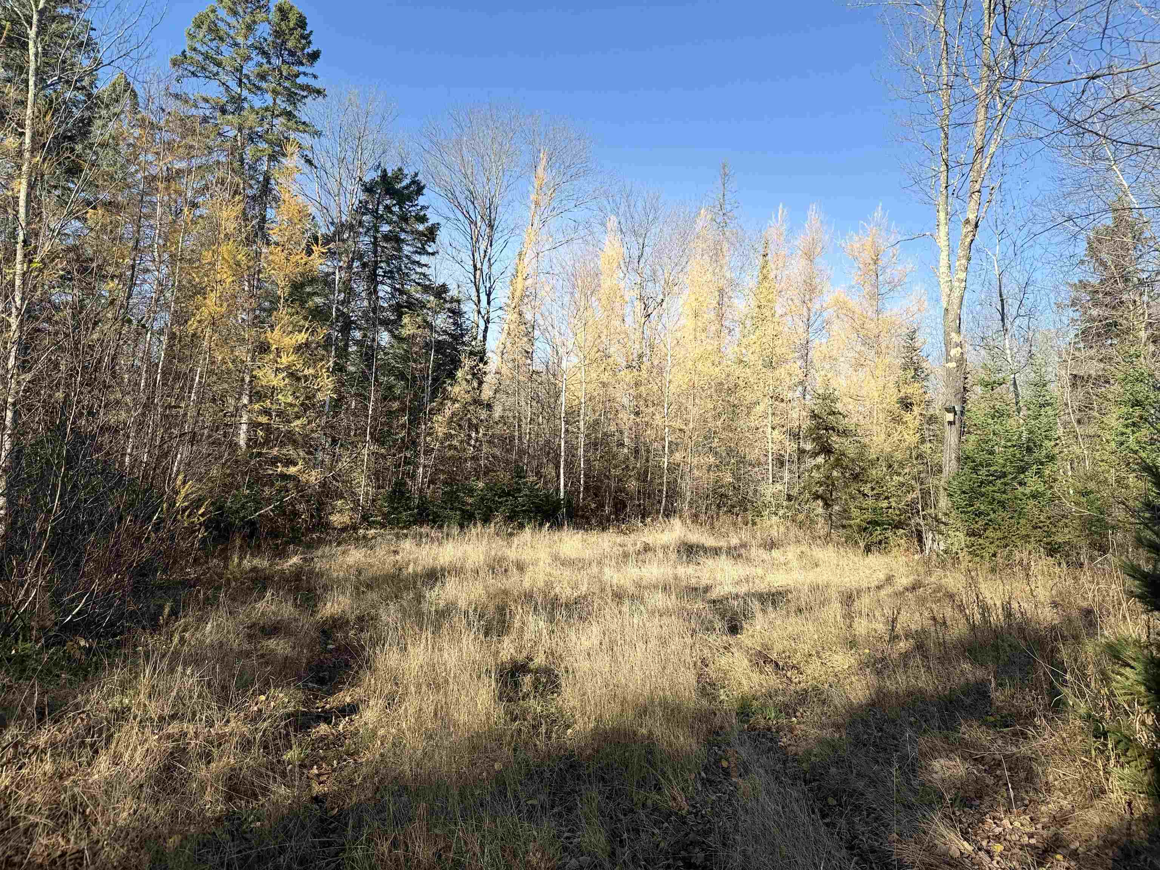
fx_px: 804
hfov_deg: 71.6
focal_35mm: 24
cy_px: 435
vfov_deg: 56.8
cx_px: 580
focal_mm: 6.76
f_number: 1.78
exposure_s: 1/1901
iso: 80
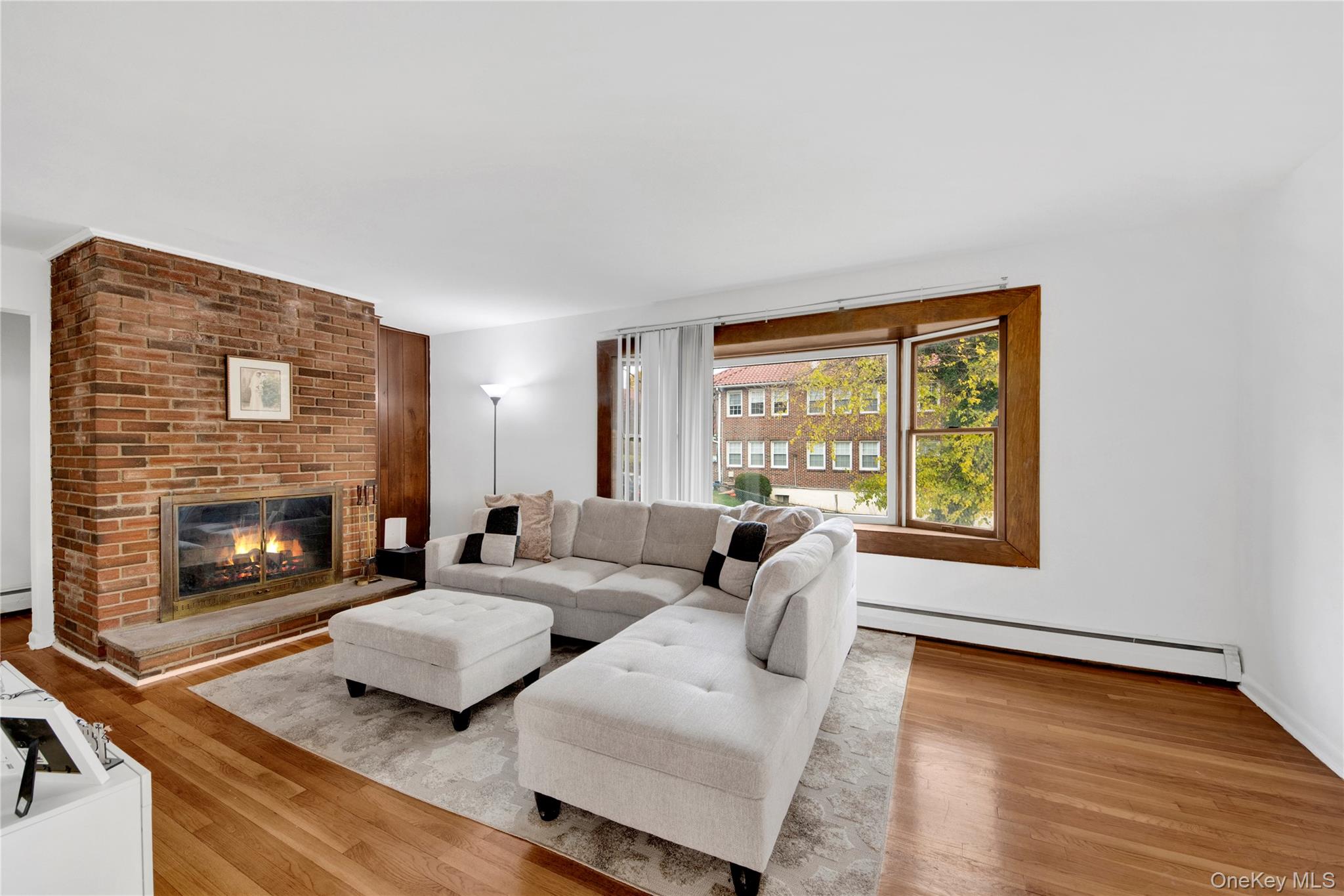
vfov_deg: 90.0
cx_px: 672
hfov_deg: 112.6
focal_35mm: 12
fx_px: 448
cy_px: 448
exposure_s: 1/5
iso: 400
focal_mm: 8
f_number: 8
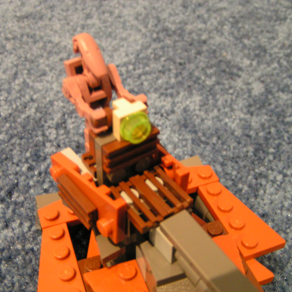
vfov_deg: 37.6
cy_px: 146
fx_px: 429
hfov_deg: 37.5
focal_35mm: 45
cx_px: 126
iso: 200
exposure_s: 1/1.6
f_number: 2.8
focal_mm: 5.8
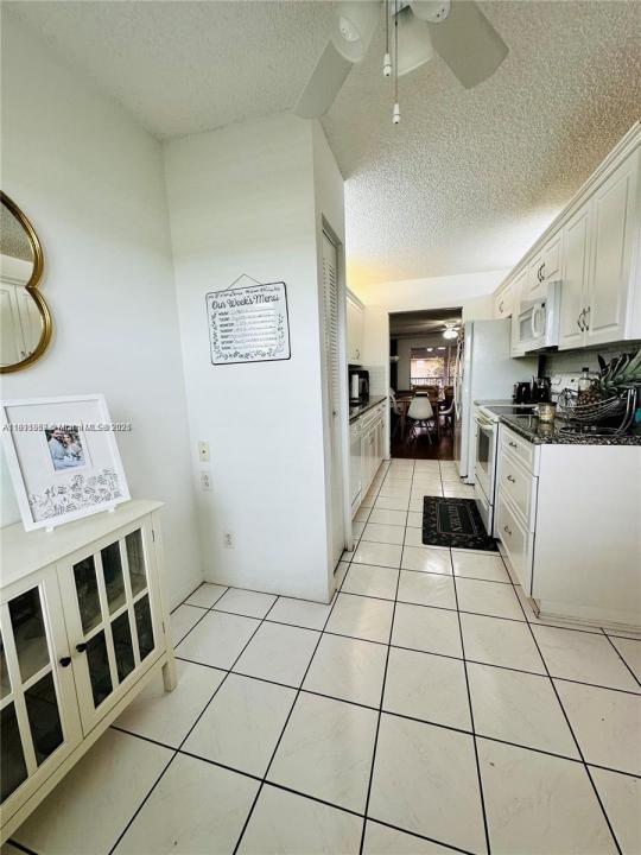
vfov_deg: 102.1
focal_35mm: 14
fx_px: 346
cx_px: 320
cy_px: 428
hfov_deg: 85.7
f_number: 2.2
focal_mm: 2.22
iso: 80
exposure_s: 1/120
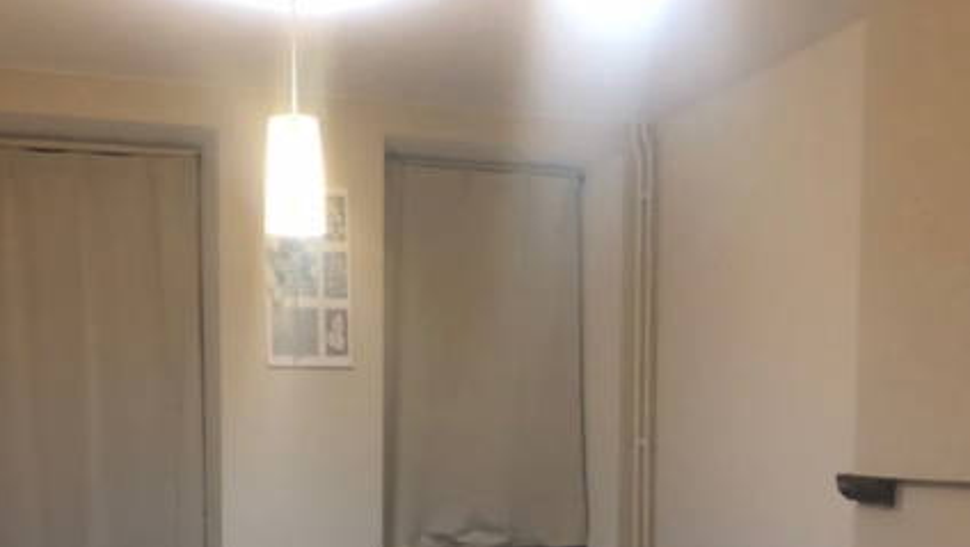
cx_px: 421
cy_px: 508
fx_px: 1184
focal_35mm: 46
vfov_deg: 25.1
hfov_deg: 44.5
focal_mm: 3.99
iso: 80
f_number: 1.8
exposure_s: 1/4
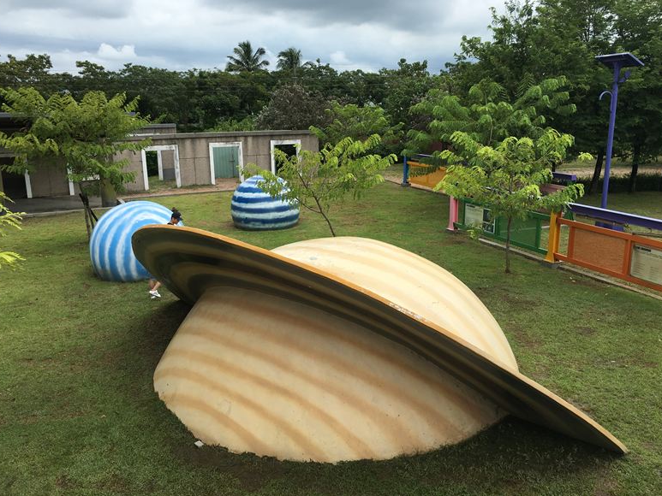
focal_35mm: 30
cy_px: 243
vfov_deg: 46.8
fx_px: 574
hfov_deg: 60.0
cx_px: 330
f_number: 2.2
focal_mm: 4.15
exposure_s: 1/1183
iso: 25
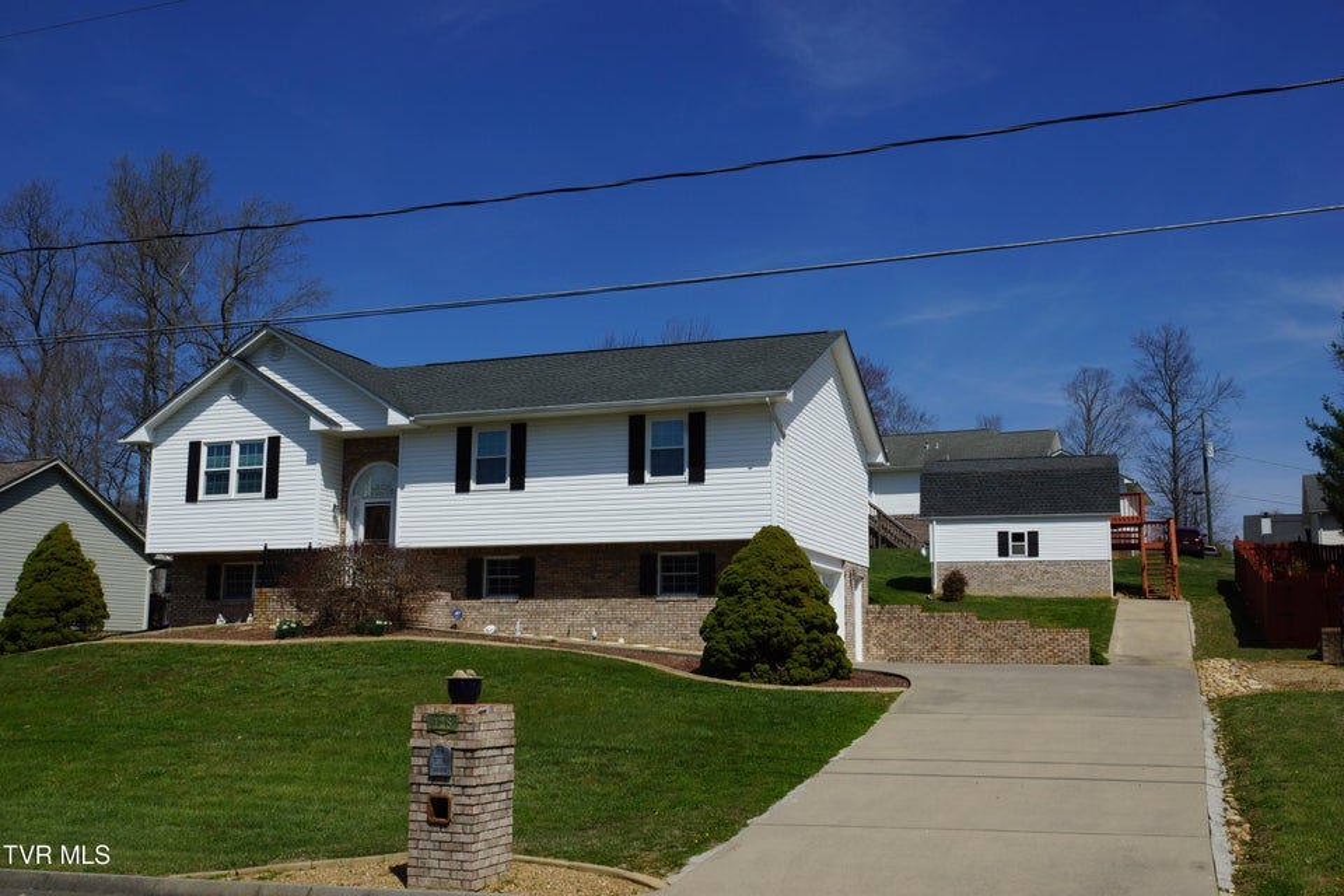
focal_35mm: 36
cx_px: 672
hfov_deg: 53.1
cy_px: 448
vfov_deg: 36.9
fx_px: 1344
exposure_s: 1/320
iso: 100
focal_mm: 24
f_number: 13
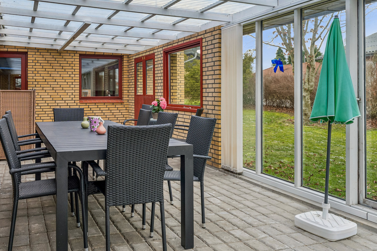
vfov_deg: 41.7
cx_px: 130
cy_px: 97
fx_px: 328
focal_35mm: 31
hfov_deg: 58.7
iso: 800
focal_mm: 21.9
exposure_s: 1/50
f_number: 7.1
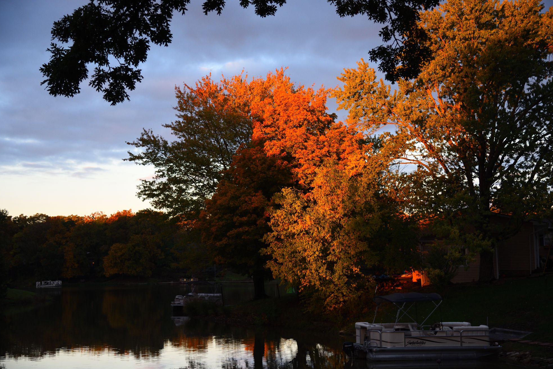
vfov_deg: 25.1
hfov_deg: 36.9
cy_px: 185
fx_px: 830
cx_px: 279
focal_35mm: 54
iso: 1100
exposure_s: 1/400
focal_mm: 52
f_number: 4
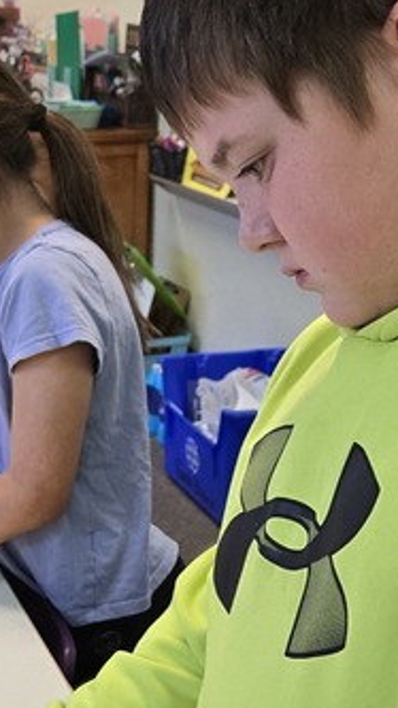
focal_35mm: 77
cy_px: 383
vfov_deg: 27.5
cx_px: 123
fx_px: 1446
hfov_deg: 15.6
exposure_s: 1/120
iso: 320
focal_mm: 5.4
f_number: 1.8
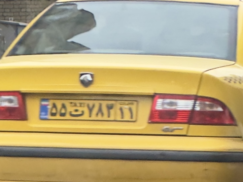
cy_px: 126
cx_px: 170
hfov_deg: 12.6
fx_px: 1095
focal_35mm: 156
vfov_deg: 9.5
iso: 64
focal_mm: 9
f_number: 2.8
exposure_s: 1/99
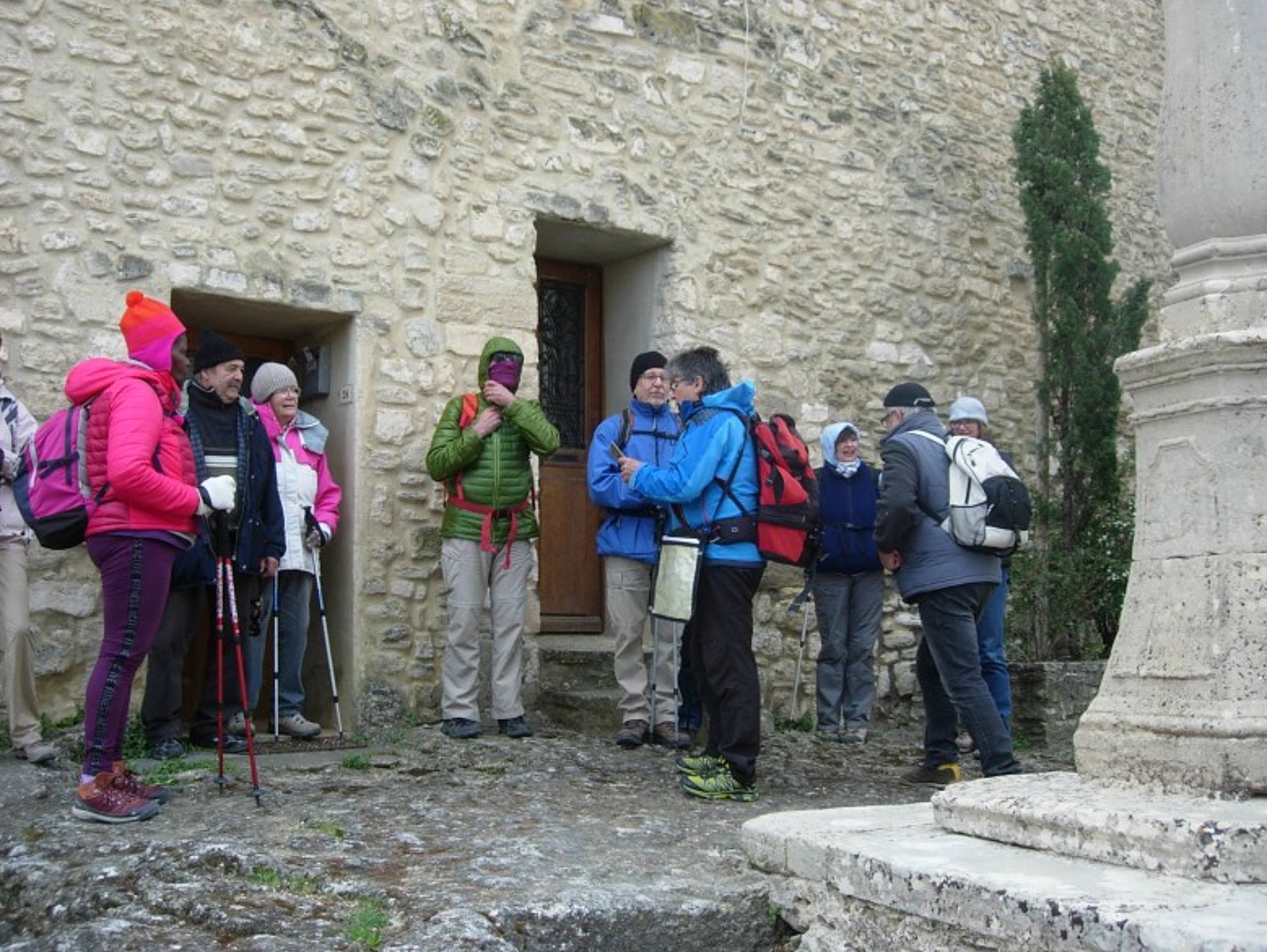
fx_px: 1428
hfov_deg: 47.8
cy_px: 475
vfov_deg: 36.8
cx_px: 628
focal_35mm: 39
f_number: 2.8
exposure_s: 1/271
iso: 64
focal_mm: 7.8
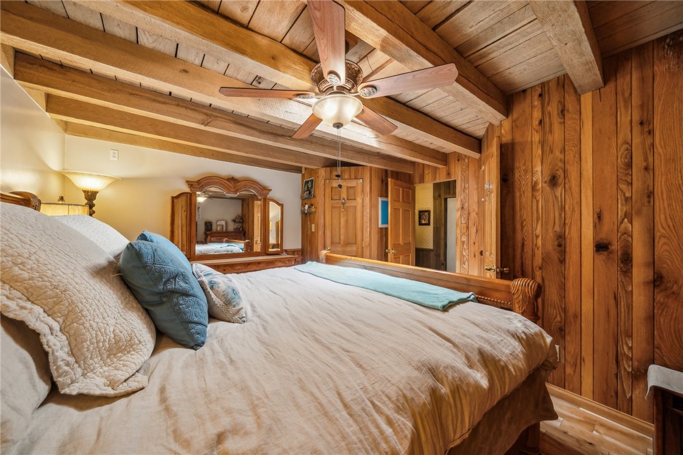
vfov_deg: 89.9
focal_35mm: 12
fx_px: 228
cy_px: 228
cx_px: 342
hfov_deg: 112.6
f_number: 11
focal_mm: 12
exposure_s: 1/2
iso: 50
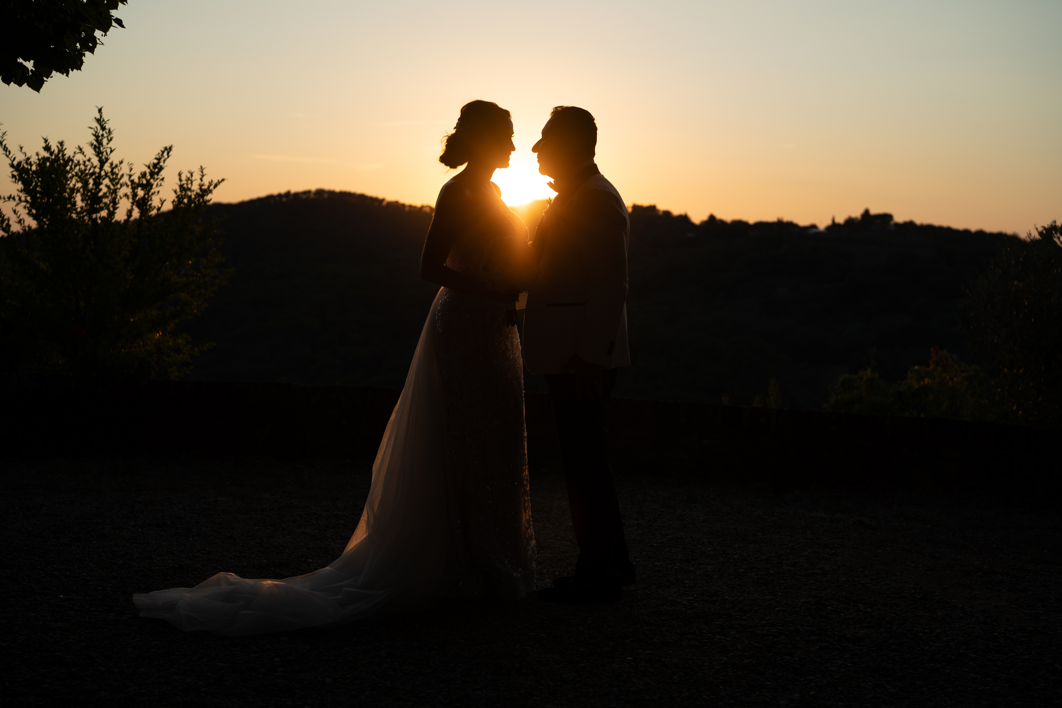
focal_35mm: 50
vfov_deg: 27.0
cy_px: 354
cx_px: 531
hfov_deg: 39.6
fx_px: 1475
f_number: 2.8
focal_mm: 50
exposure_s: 1/2500
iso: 200
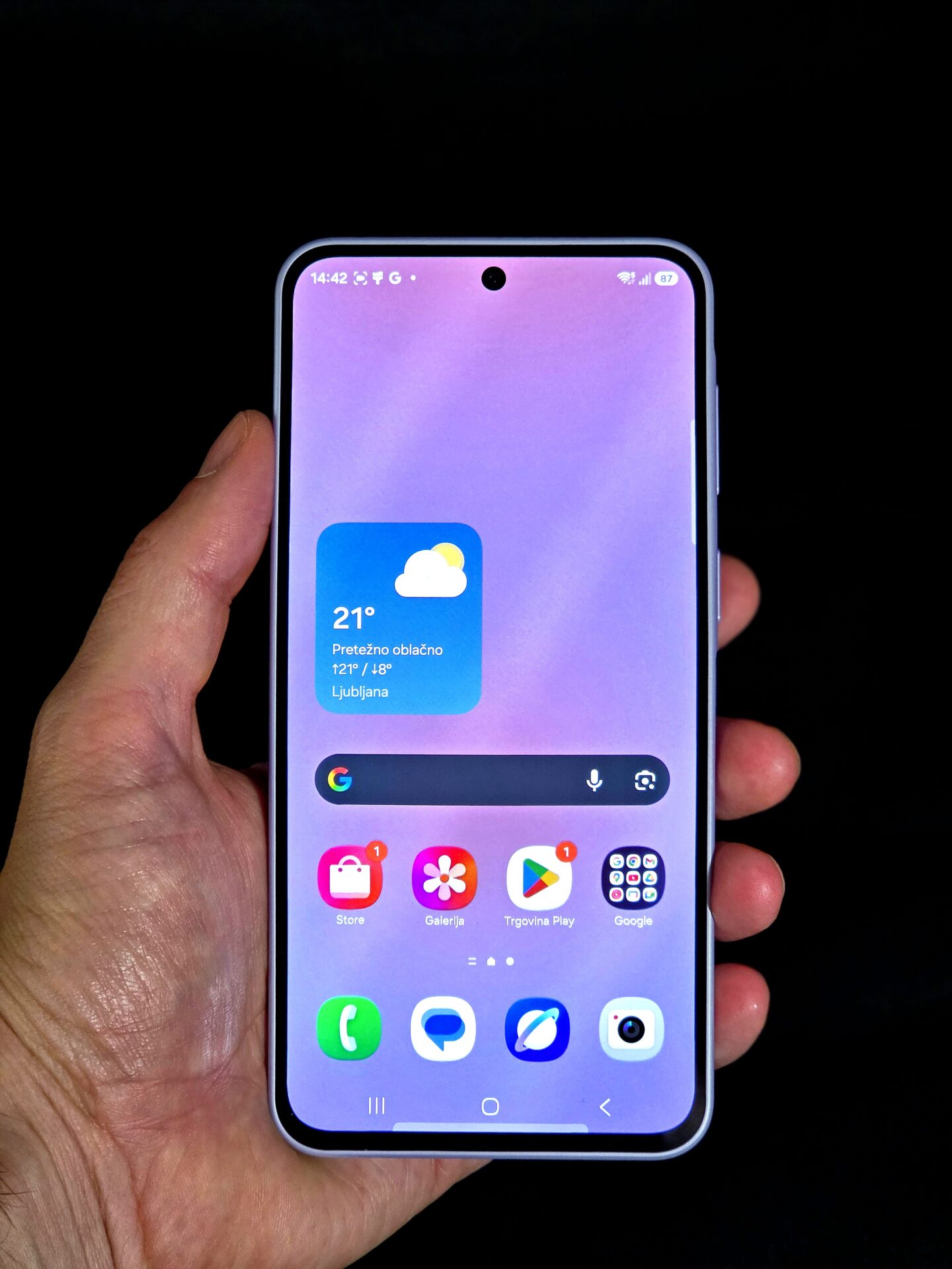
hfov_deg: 21.3
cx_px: 476
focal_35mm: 69
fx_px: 2530
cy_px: 634
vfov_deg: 28.2
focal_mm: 7
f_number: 2.4
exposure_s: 1/120
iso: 160
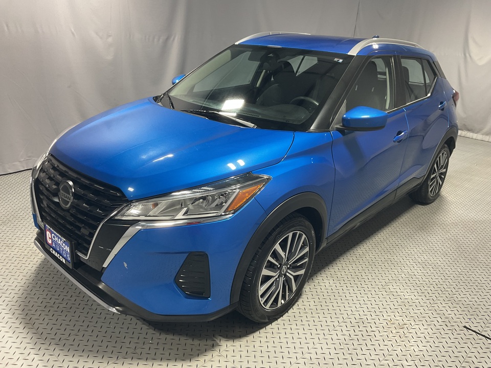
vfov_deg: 48.2
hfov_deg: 61.7
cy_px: 184
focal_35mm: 29
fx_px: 411
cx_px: 246
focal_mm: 3
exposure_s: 1/50
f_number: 1.8
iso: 40
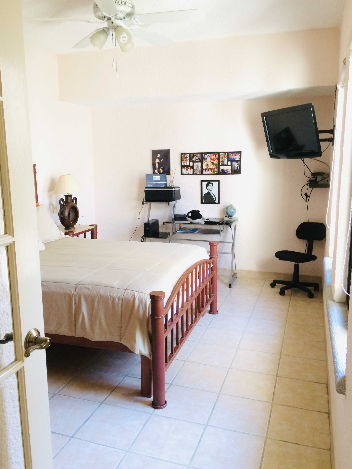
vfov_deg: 61.7
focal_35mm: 29
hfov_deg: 48.2
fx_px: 393
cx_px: 176
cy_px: 234
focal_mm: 4.15
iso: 200
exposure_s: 1/30
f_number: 2.2
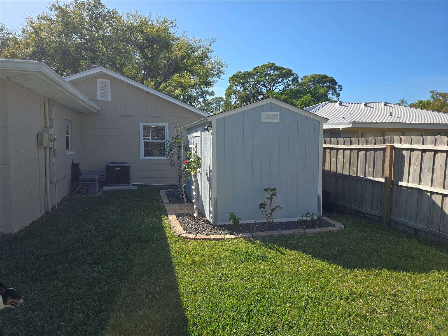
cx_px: 224
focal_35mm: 23
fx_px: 298
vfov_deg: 58.9
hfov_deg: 73.9
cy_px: 168
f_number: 1.7
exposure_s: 1/629
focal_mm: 6.3
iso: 12
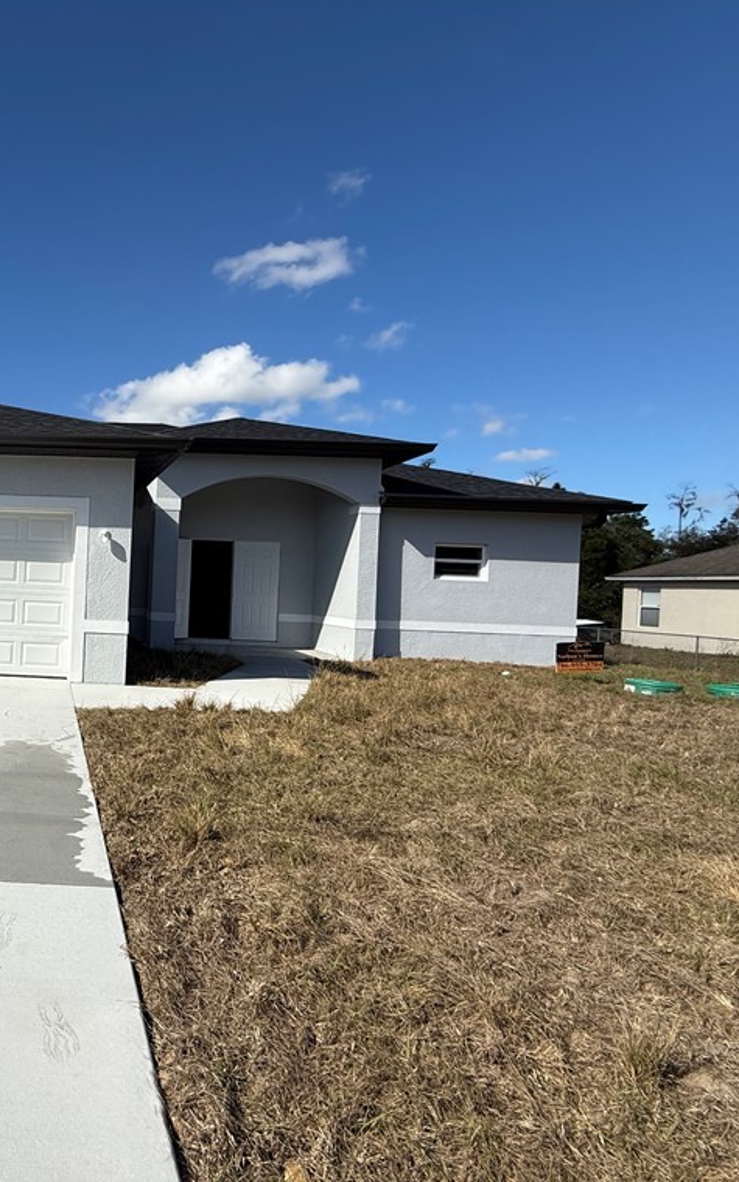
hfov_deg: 49.9
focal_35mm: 20
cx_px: 20
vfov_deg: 85.1
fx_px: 644
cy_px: 586
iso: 50
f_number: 2.2
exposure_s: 1/3460
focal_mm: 2.22
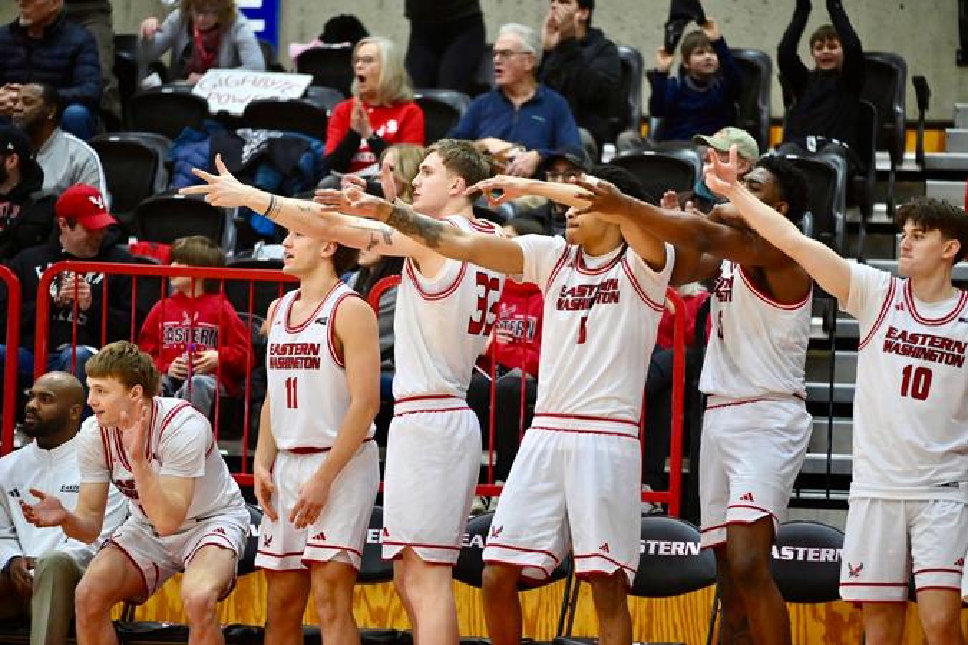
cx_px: 484
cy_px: 322
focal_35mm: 200
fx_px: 5377
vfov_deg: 6.9
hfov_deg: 10.3
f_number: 2.8
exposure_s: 1/1250
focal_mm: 200
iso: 6400
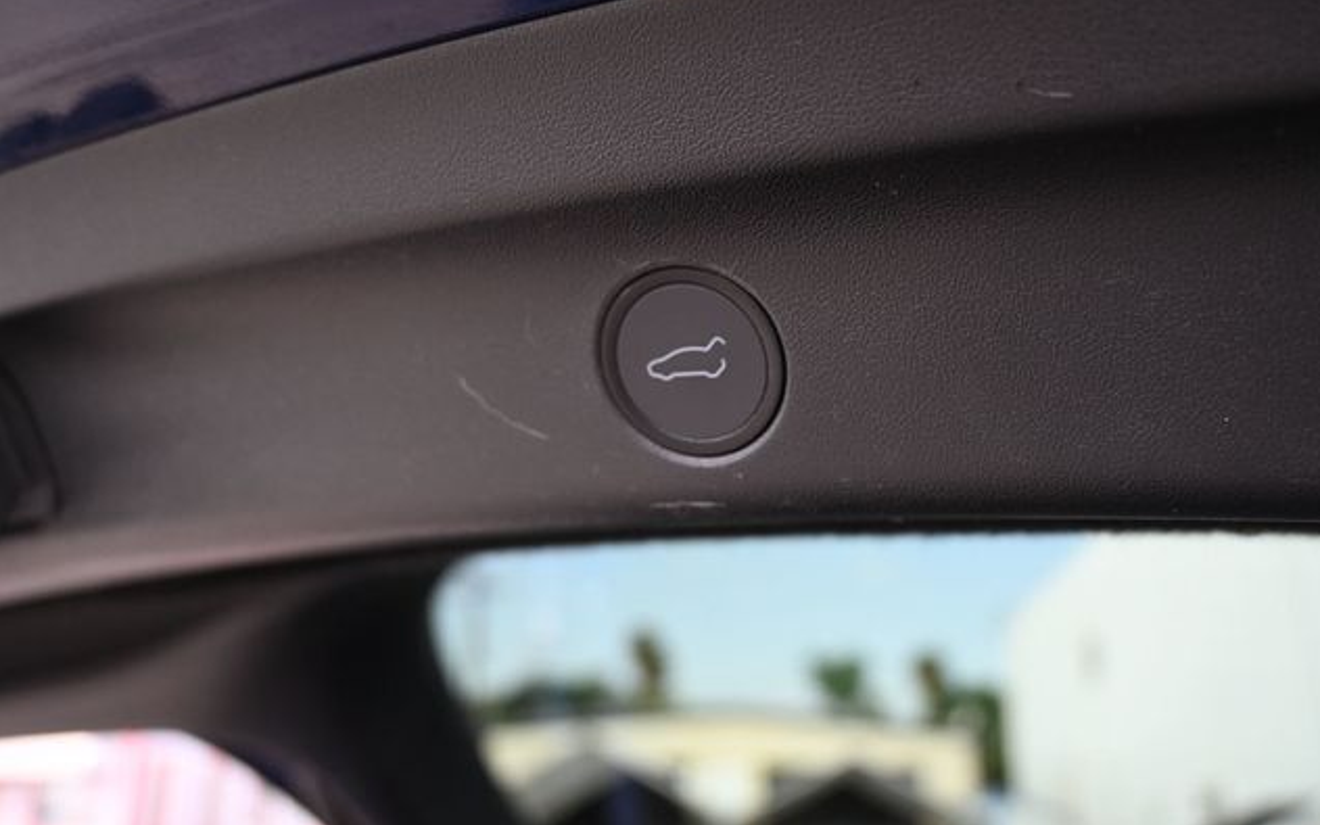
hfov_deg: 57.8
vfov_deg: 38.0
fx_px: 1196
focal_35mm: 33
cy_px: 388
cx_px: 666
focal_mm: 21.5
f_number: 4
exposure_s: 1/125
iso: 450
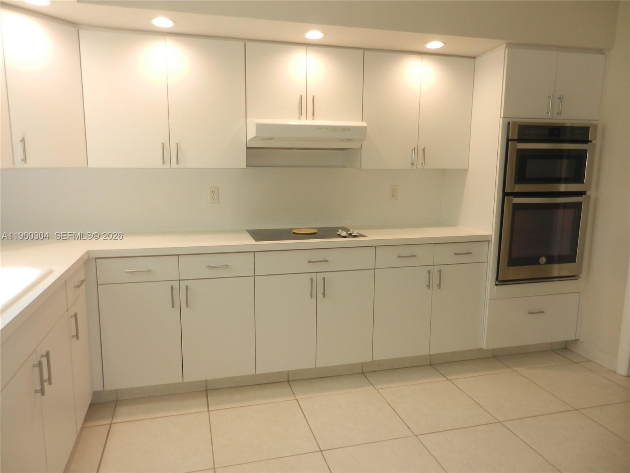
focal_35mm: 25
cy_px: 236
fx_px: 455
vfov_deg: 54.9
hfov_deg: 69.4
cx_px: 315
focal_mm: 4.5
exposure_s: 1/50
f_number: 3.5
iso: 160
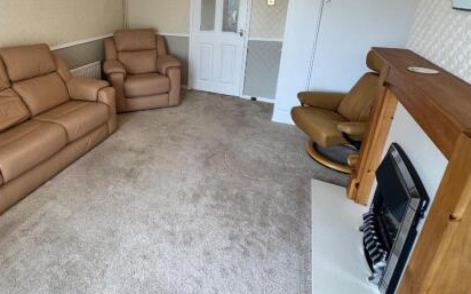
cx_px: 154
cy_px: 81
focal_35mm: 21
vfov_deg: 55.0
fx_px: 269
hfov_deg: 79.4
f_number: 2.2
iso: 200
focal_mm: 2.22
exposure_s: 1/100
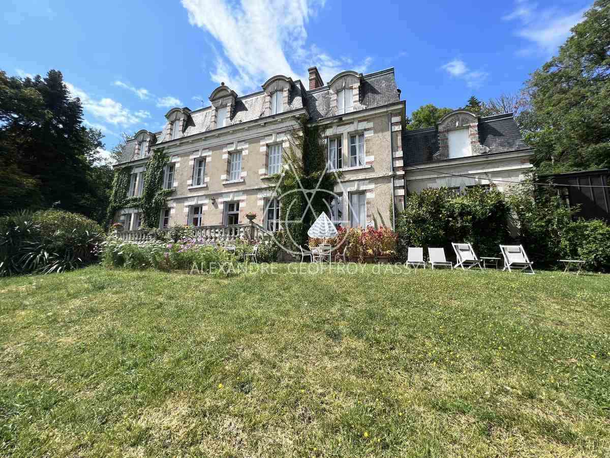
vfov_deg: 89.9
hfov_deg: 106.2
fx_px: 229
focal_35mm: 13
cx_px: 305
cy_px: 229
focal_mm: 1.57
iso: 32
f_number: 1.8
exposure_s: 1/1043
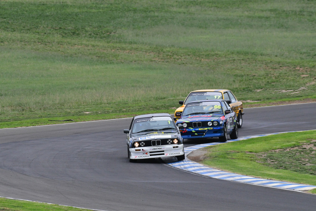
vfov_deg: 2.2
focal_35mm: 630
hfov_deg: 3.3
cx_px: 158
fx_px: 5532
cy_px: 106
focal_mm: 420
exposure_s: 1/640
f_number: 9
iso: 2000
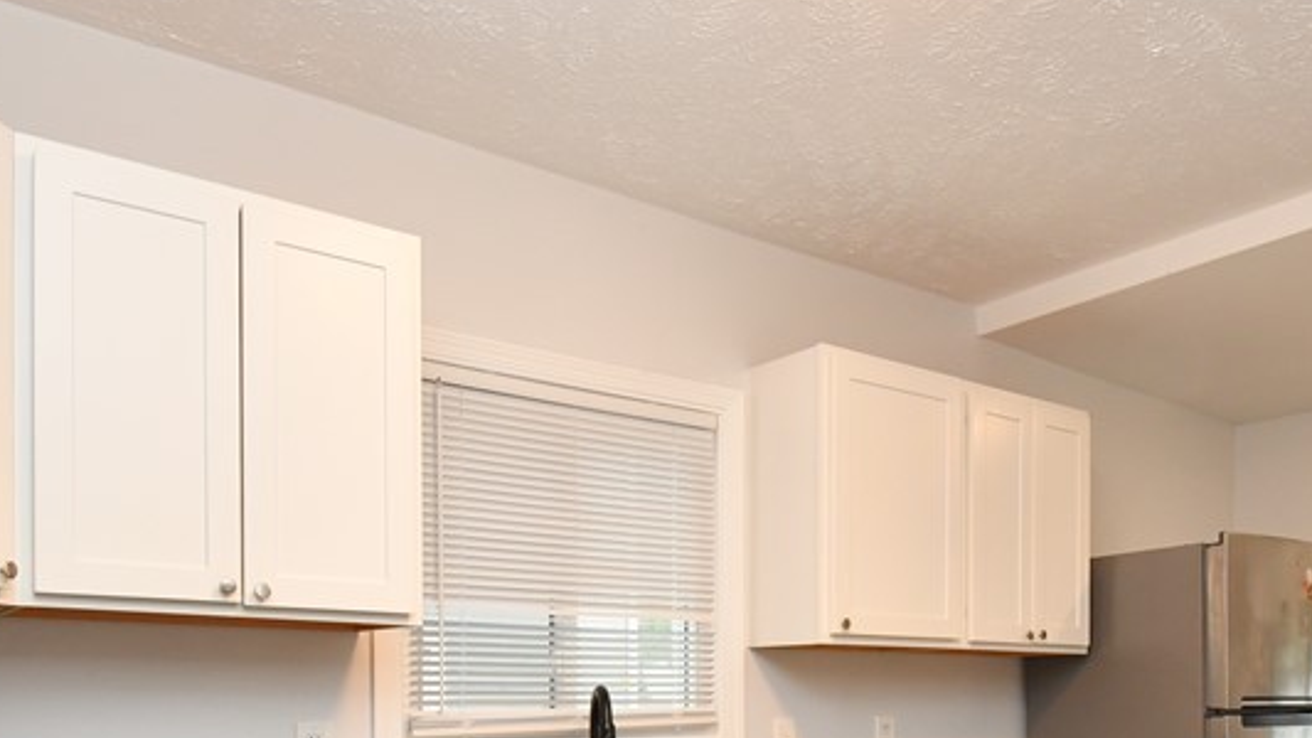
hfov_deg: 60.8
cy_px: 696
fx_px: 1113
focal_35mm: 32
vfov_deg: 34.2
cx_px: 748
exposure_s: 1/30
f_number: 8
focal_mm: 10
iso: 1000
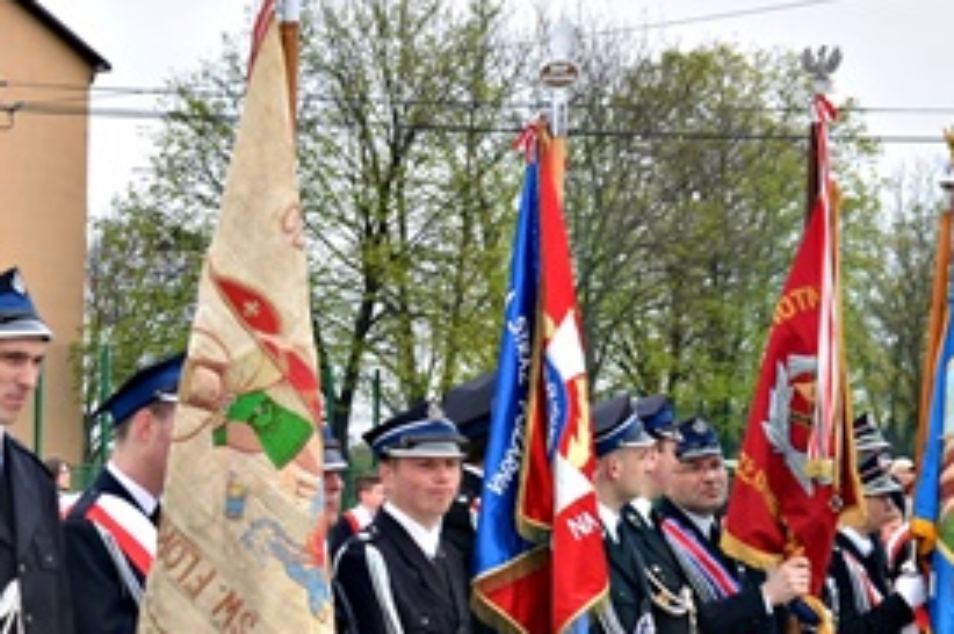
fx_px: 2921
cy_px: 603
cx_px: -289
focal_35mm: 110
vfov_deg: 12.3
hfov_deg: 17.4
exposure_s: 1/200
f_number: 4.5
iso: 100
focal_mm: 27
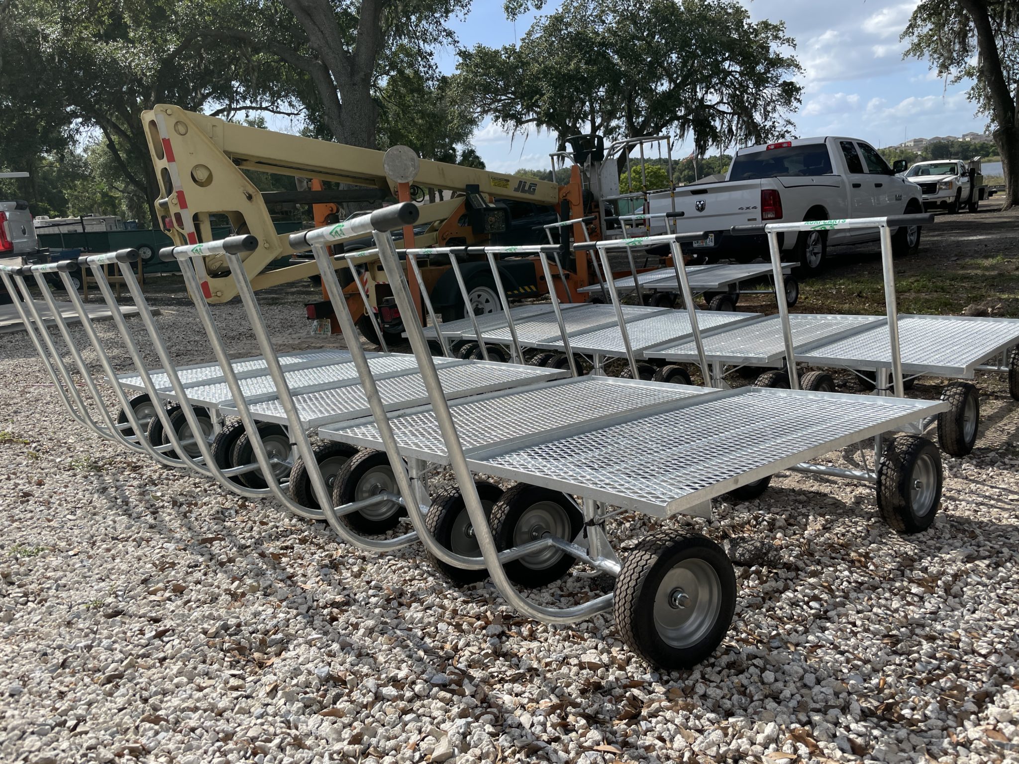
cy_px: 382
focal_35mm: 26
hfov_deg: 67.3
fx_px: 765
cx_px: 510
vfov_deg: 53.1
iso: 32
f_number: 1.6
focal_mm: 4.2
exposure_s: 1/3731
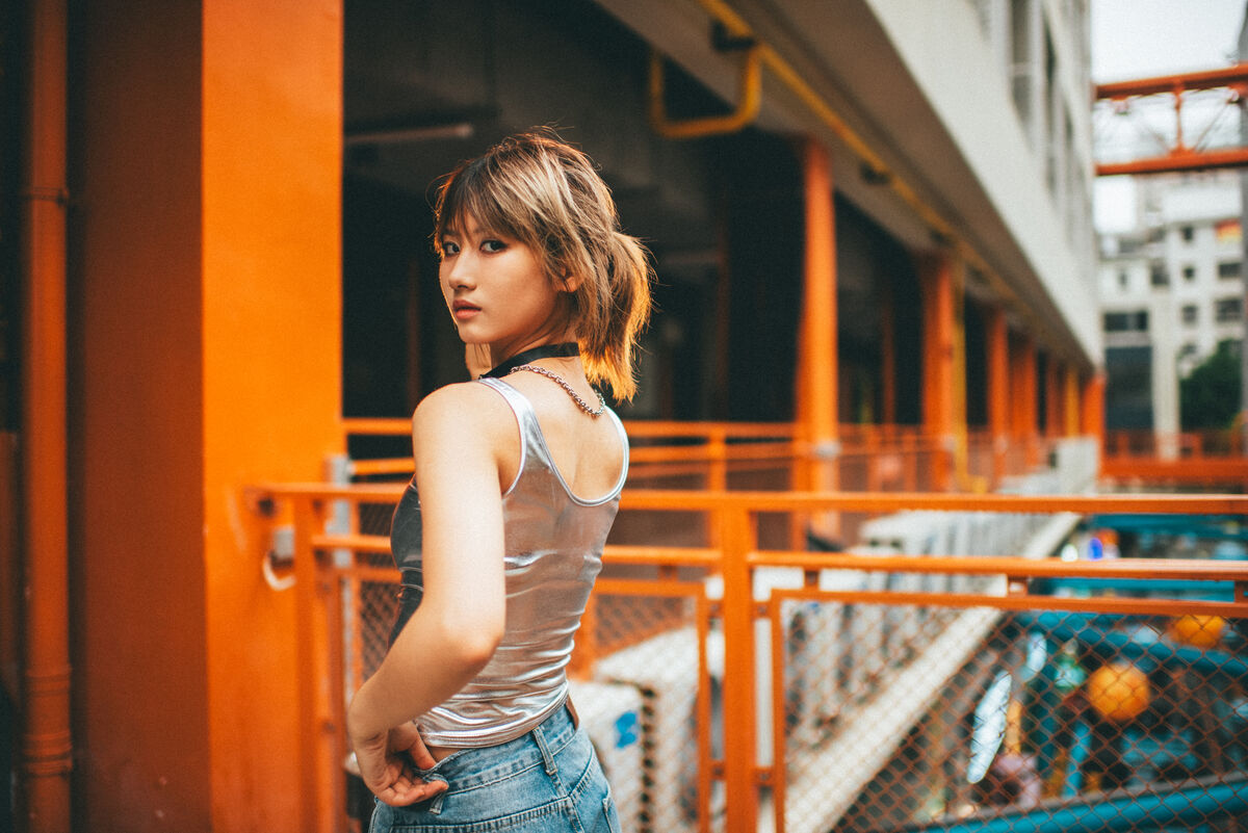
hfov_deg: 54.4
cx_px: 624
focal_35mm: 35
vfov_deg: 37.9
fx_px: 1214
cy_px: 416
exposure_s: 1/320
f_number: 1.4
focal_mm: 35
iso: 100
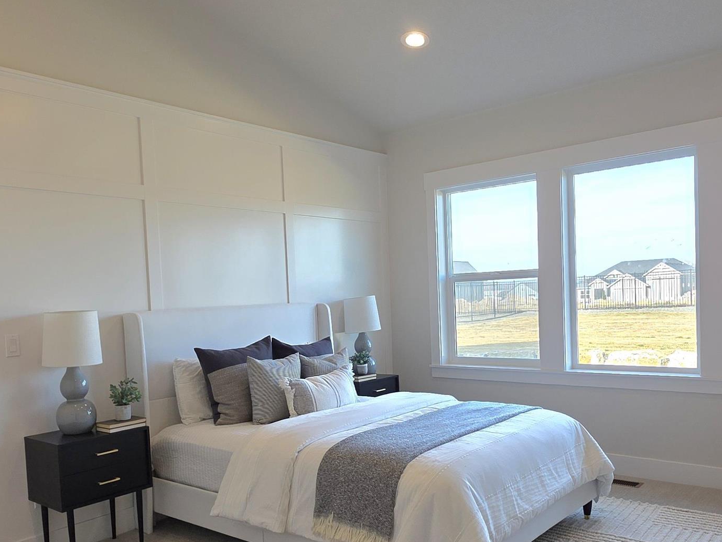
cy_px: 334
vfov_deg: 47.9
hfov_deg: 61.6
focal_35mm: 29
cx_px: 331
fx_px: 605
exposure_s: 1/120
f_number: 1.9
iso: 50
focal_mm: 2.2
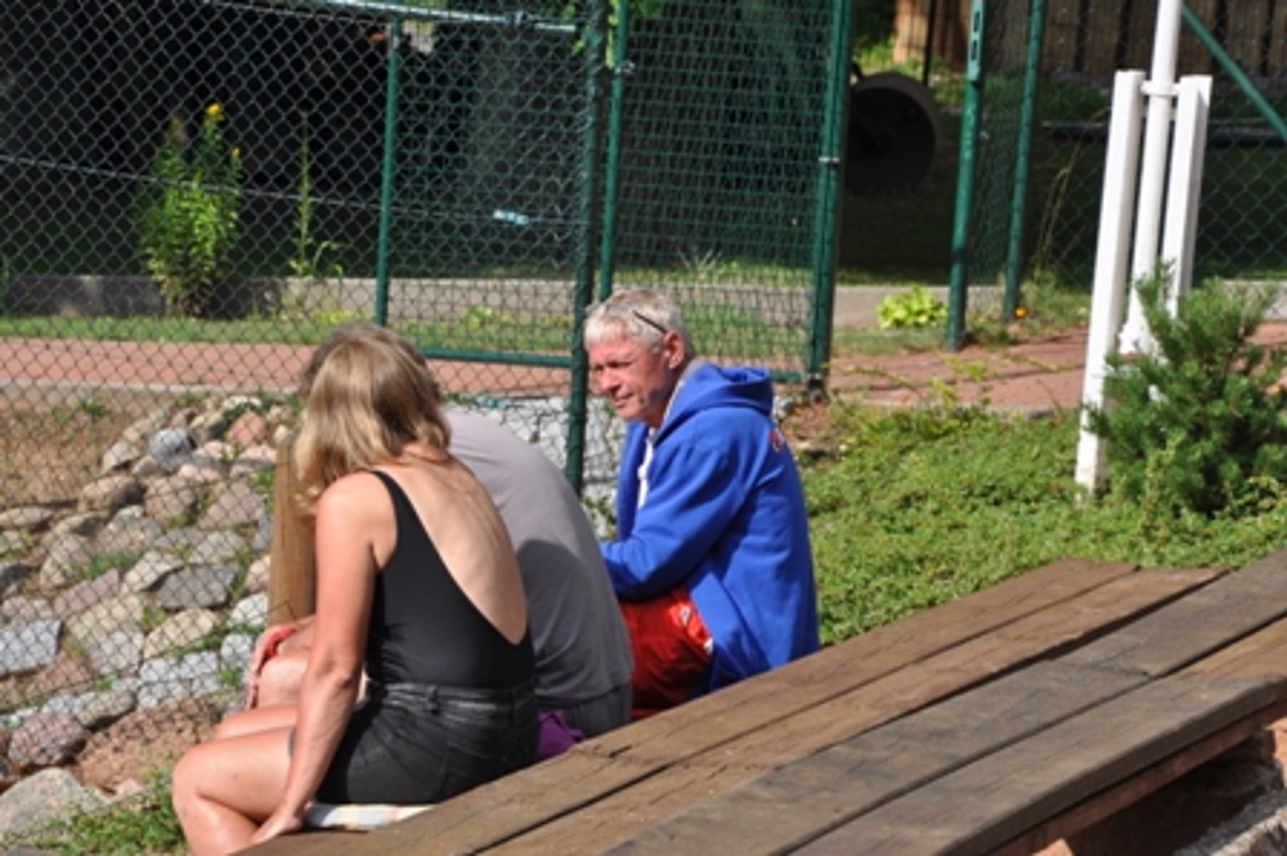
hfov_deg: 13.0
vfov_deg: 8.7
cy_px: 428
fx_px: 5626
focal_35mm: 158
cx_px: 644
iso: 200
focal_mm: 105
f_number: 10
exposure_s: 1/400
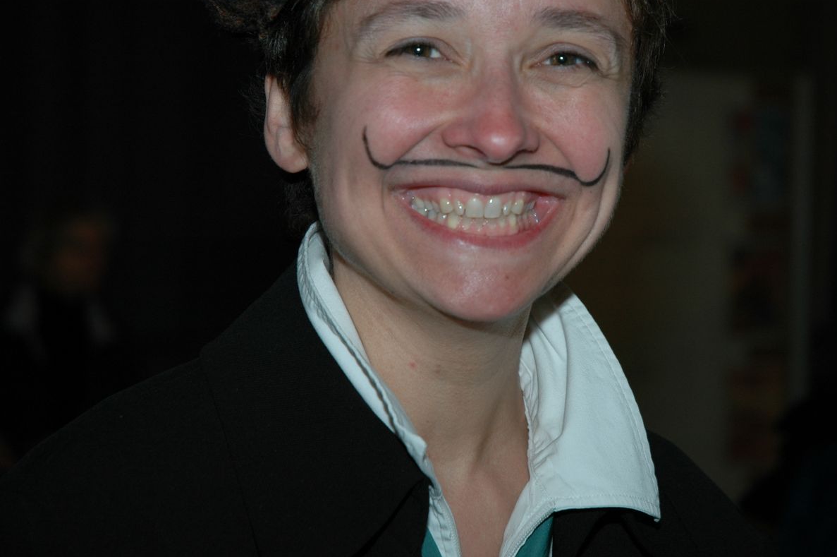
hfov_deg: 15.4
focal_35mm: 133
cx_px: 519
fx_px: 3089
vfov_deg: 10.3
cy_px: 222
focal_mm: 70
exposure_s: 1/60
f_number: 4.5
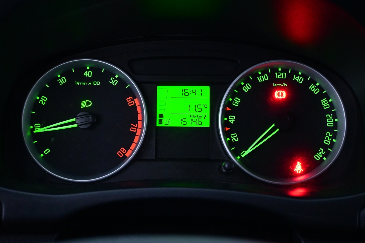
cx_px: 182
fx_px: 441
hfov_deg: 45.0
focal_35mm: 44
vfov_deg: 30.8
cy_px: 122
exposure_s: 1/25
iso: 3600
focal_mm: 29
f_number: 4.8
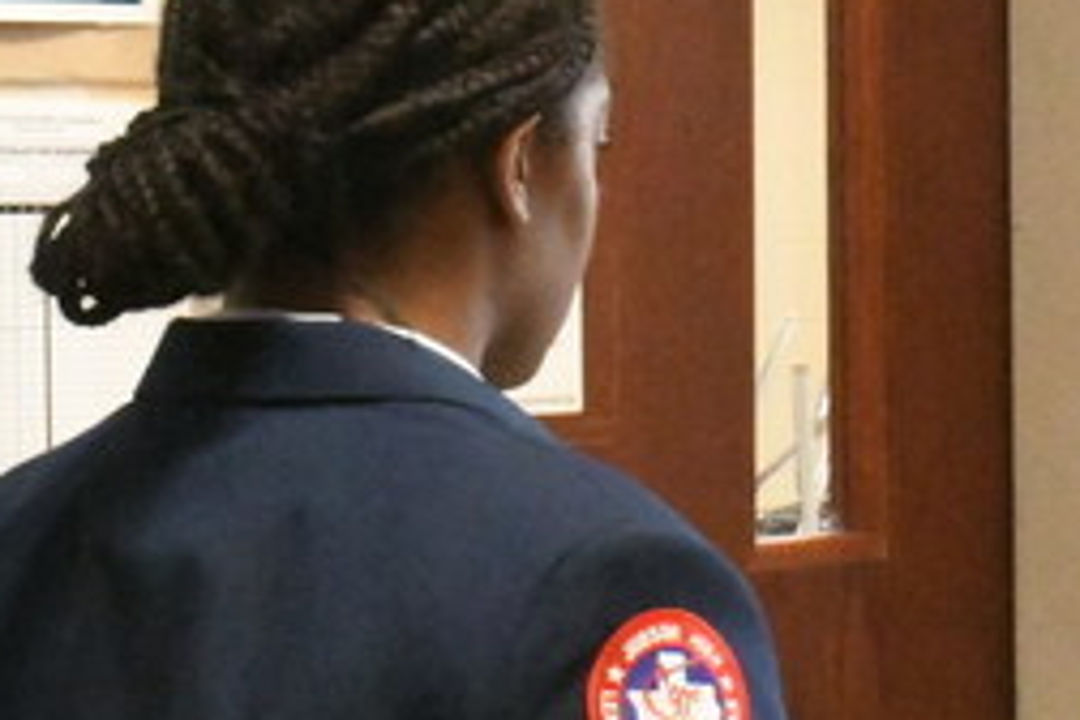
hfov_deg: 12.5
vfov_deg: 8.5
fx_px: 4860
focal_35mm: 162
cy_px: 328
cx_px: 1084
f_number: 22
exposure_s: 1/50
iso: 36000
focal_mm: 34
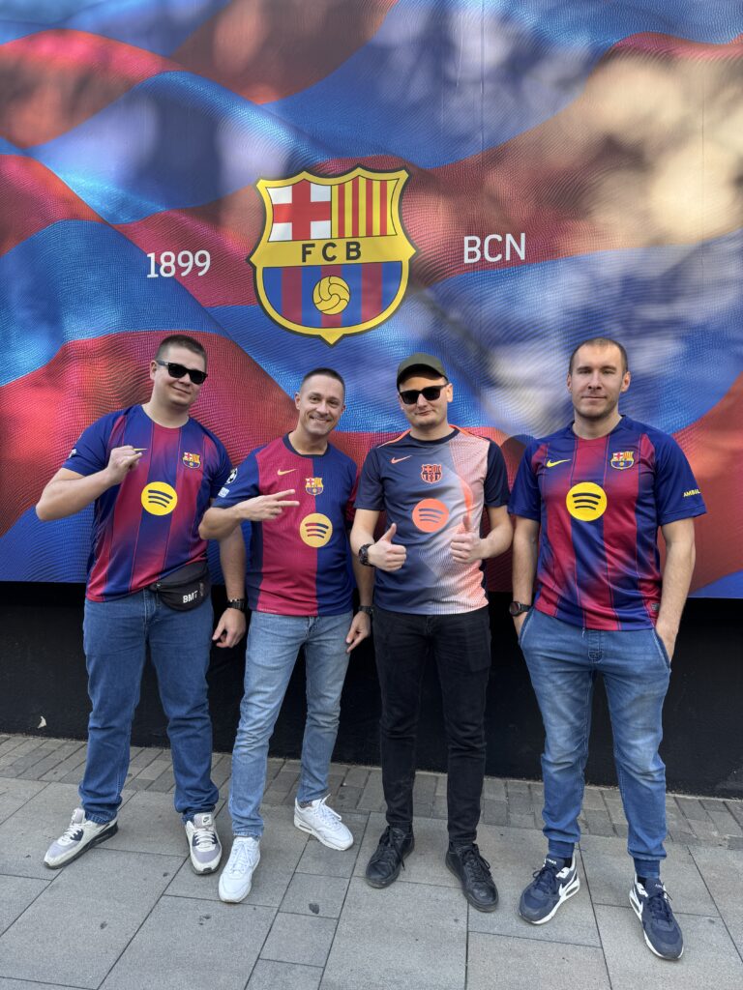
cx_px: 372
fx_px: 687
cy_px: 495
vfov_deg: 71.6
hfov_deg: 56.8
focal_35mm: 24
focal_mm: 6.76
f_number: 1.78
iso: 64
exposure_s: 1/226
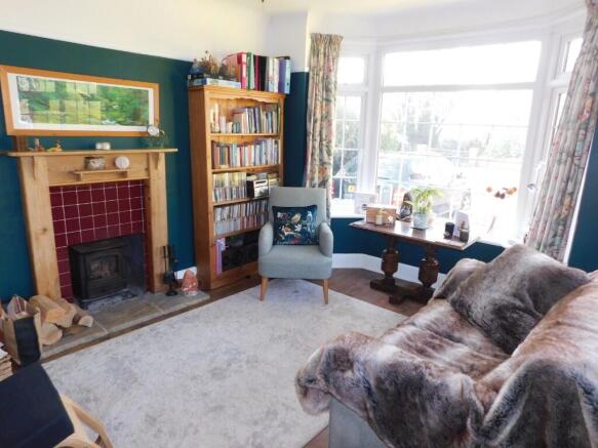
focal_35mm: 23
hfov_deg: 73.9
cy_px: 224
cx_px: 299
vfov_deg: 58.9
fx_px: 397
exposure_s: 1/30
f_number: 3
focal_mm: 4
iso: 125
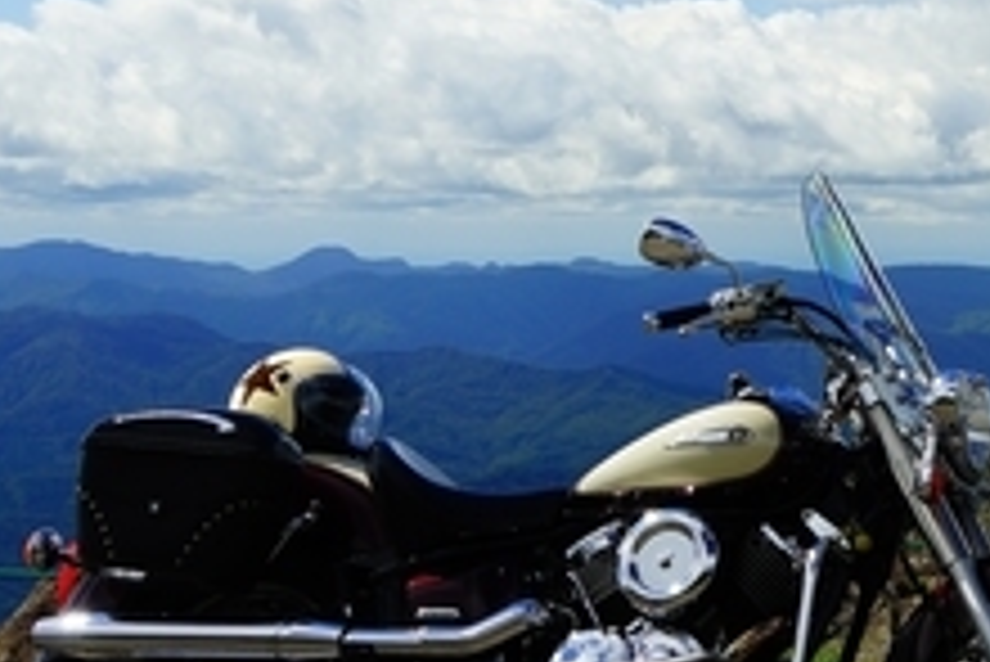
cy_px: -41
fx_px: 2999
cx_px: 1400
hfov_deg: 17.2
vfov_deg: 12.4
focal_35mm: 109
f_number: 8
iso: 100
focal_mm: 30
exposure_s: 1/100
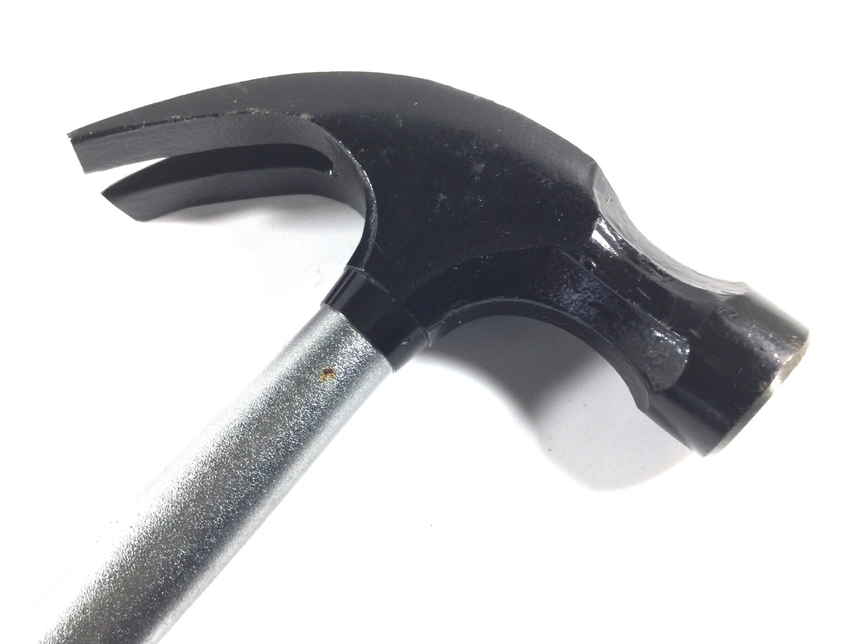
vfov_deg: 44.2
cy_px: 328
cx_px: 440
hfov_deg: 56.8
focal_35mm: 32
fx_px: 794
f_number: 2.4
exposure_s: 1/50
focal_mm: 3.3
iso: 32
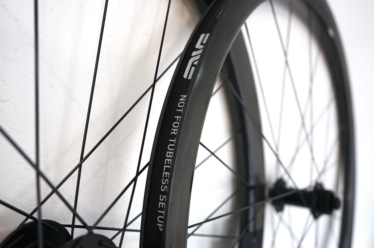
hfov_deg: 60.3
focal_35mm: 31
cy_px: 124
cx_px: 187
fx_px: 322
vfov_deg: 42.2
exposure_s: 1/60
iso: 640
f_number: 4
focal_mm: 31
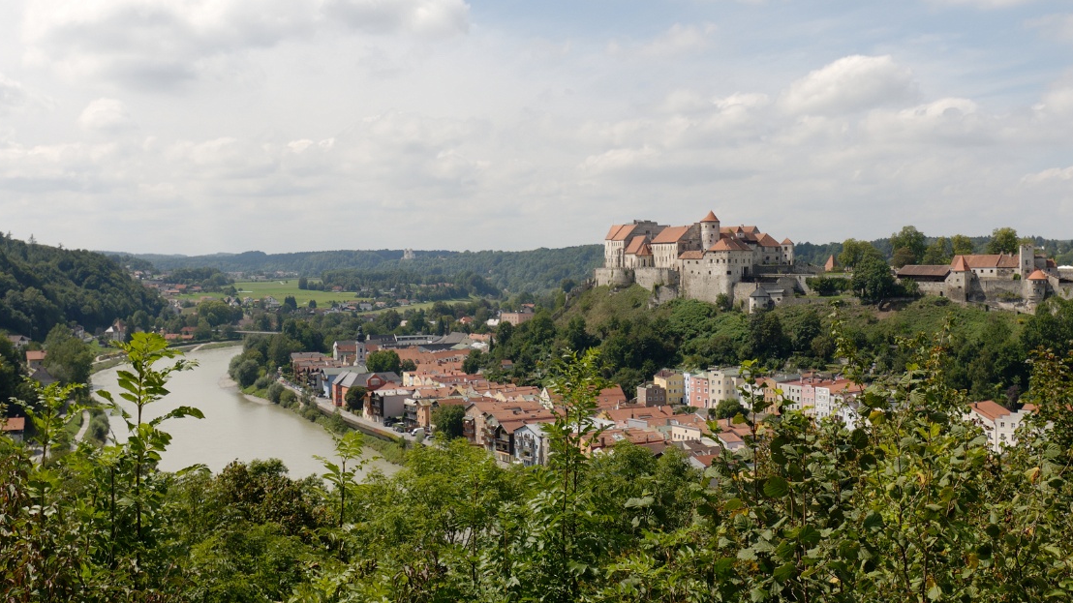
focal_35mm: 45
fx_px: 1280
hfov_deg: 45.5
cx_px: 549
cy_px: 256
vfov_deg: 26.5
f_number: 8
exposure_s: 1/320
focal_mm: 24
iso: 100
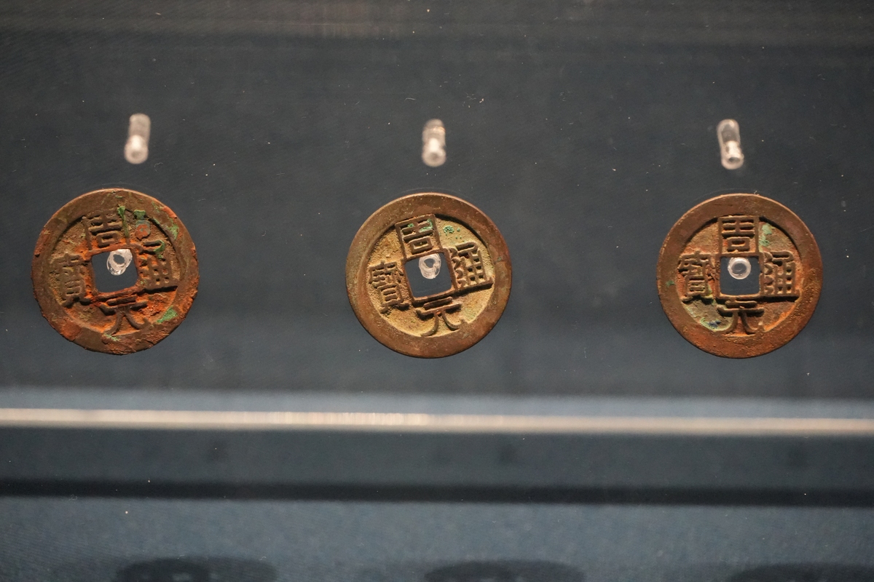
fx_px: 4916
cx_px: 437
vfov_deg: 6.8
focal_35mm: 202
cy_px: 291
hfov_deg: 10.2
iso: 6400
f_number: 5.6
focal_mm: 135
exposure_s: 1/60
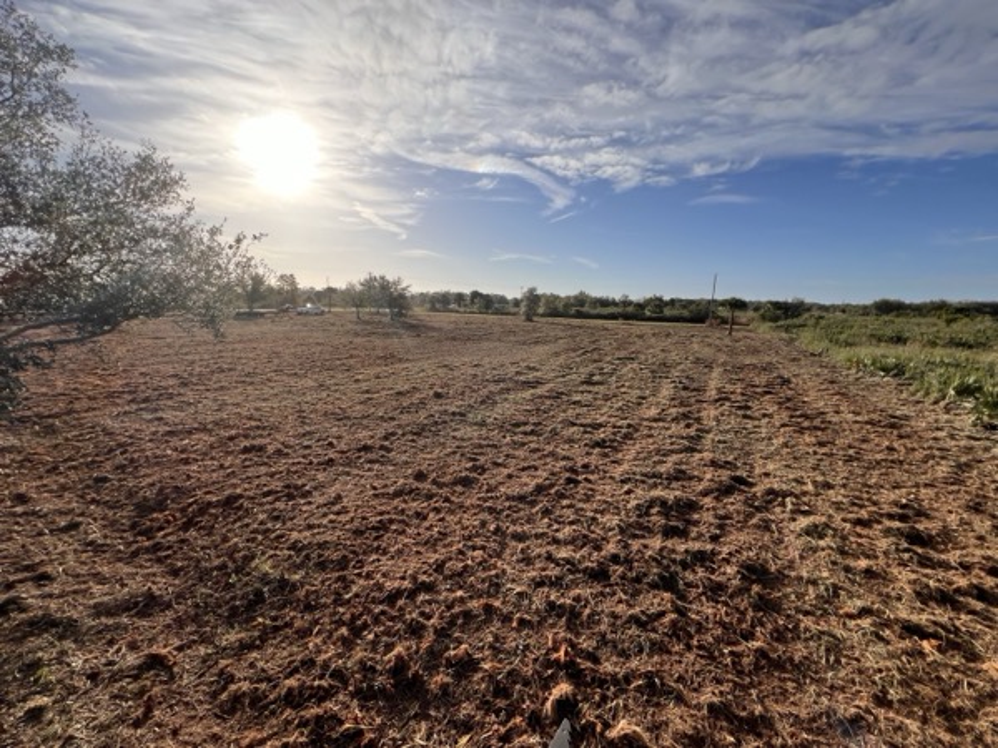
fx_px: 375
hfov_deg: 106.2
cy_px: 374
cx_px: 499
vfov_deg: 89.9
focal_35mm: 13
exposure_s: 1/2137
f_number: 1.8
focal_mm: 1.57
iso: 32
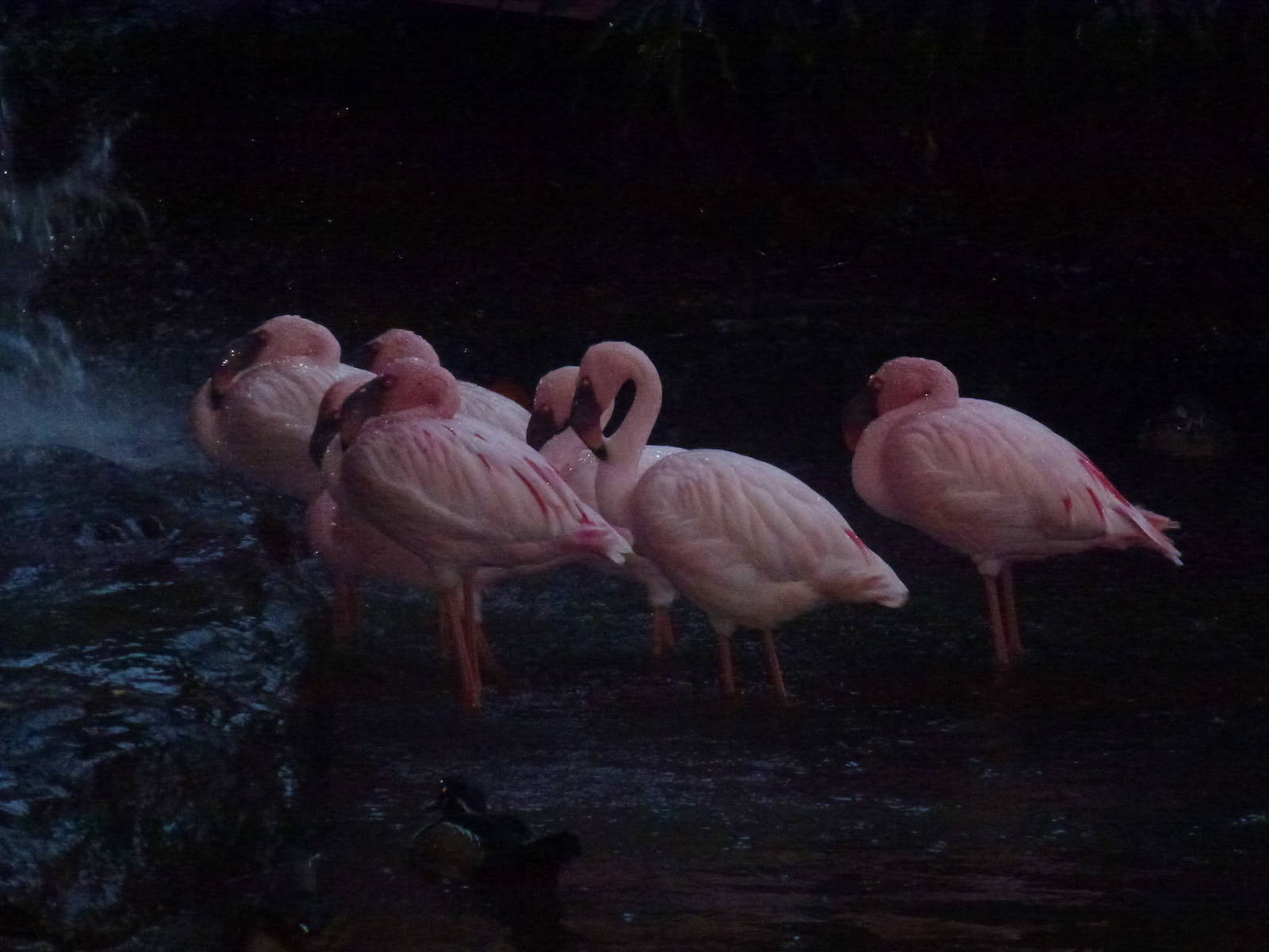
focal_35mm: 214
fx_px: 7845
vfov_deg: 6.9
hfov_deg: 9.2
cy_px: 476
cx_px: 634
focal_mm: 38.3
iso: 1000
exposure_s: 1/320
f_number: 5.5
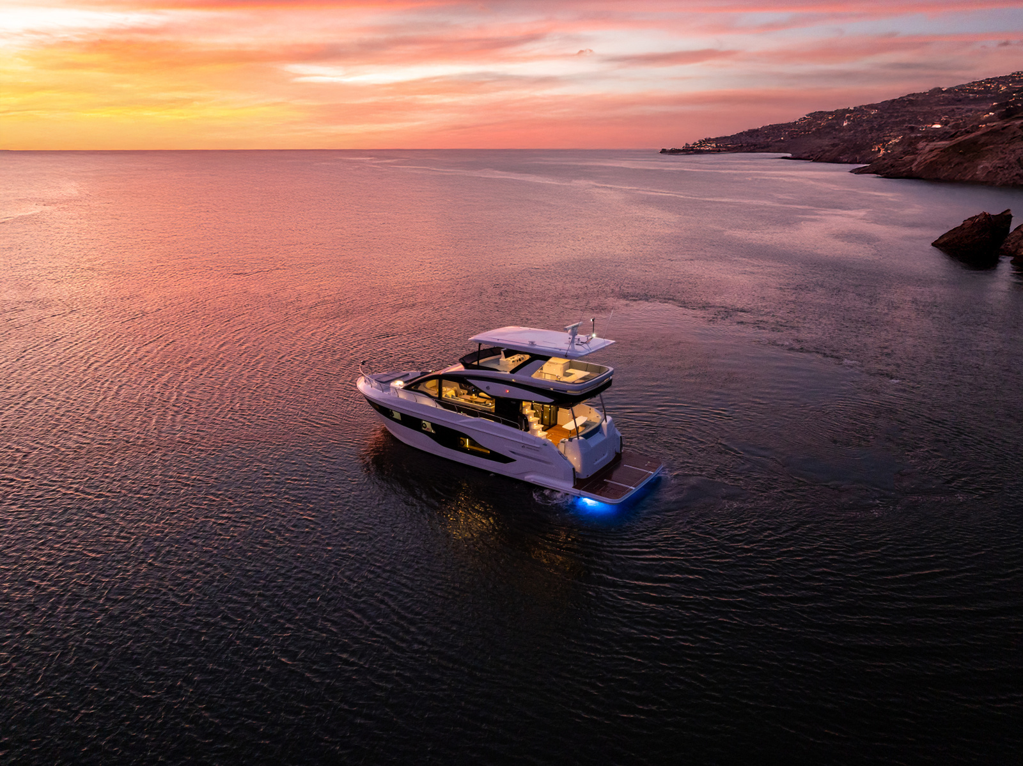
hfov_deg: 71.6
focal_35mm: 24
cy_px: 383
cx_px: 512
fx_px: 709
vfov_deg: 56.8
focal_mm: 12.29
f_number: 2.8
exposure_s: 1/80
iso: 400
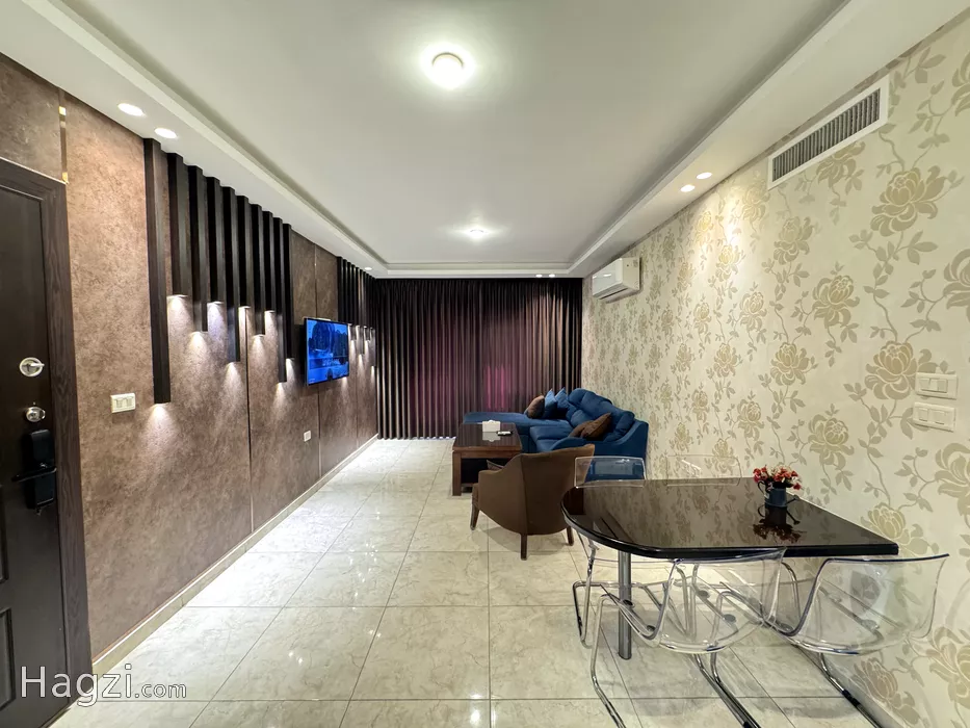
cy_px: 364
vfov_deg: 85.7
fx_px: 392
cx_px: 485
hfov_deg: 102.1
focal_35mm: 14
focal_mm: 2.22
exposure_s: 1/50
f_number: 2.2
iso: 500
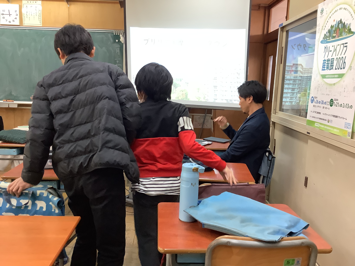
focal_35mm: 31
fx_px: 318
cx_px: 178
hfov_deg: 58.4
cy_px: 133
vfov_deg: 45.4
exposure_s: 1/50
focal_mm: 3.3
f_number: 2.4
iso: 160
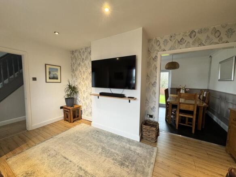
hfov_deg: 102.1
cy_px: 88
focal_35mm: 14
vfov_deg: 85.7
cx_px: 118
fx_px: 95
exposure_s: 1/50
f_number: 2.2
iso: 200
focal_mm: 2.22
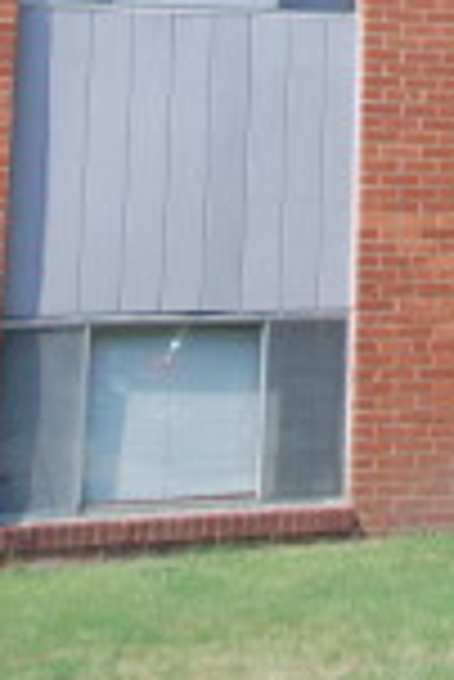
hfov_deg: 8.3
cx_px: 703
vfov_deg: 12.0
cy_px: -374
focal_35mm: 162
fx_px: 3057
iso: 100
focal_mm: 34
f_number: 6.3
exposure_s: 1/160
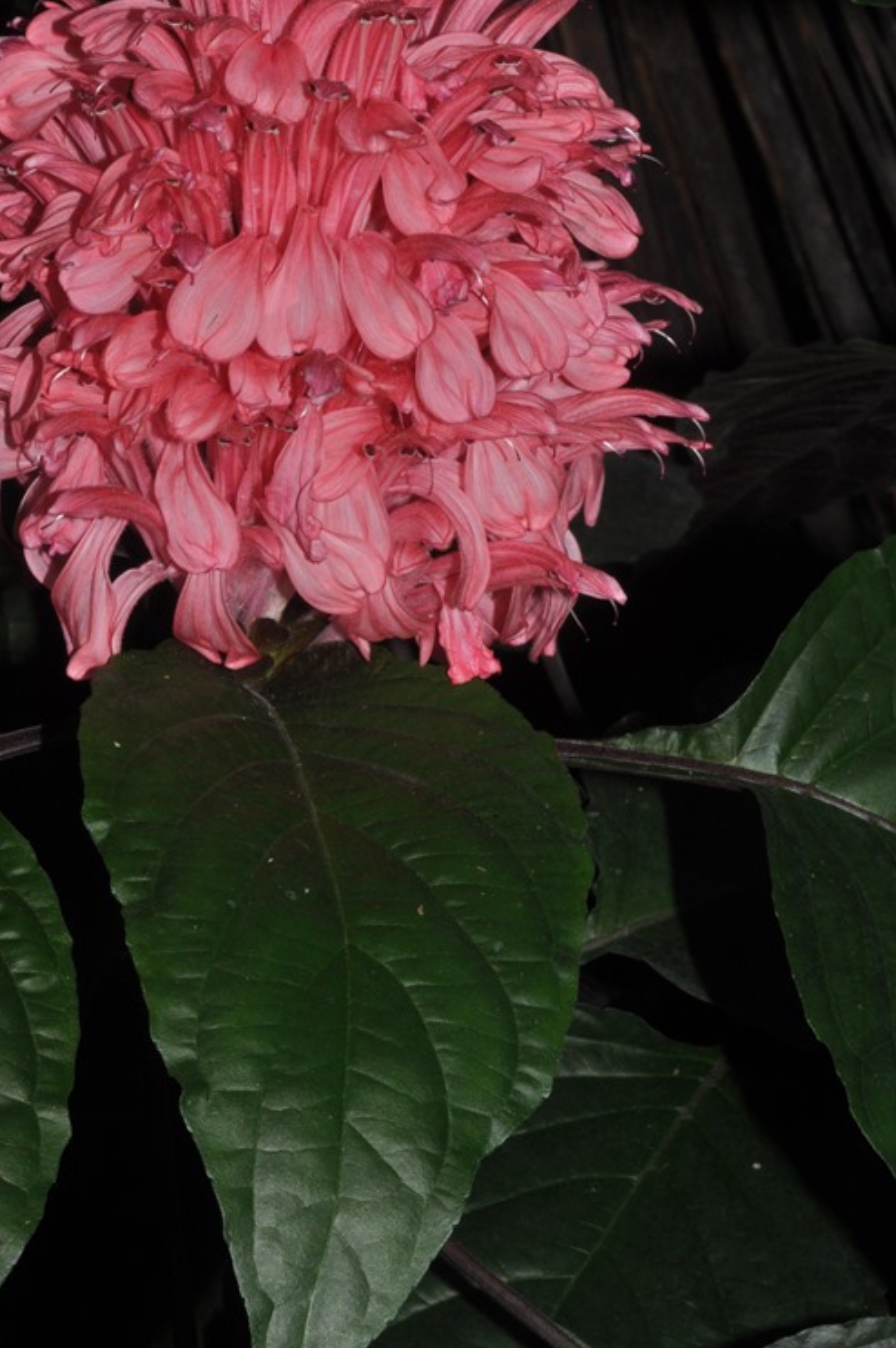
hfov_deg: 11.0
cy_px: 653
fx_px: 4638
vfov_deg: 16.5
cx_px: 299
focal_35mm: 124
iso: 400
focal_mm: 60
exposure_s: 1/200
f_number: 29
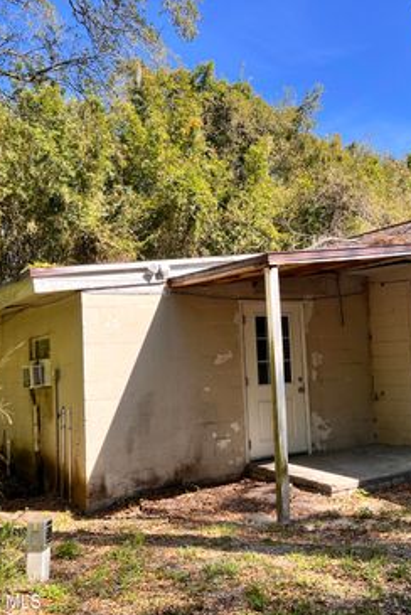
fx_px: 632
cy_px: 314
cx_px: 261
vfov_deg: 51.8
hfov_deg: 35.8
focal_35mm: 37
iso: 50
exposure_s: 1/1266
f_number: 1.5
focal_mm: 5.7
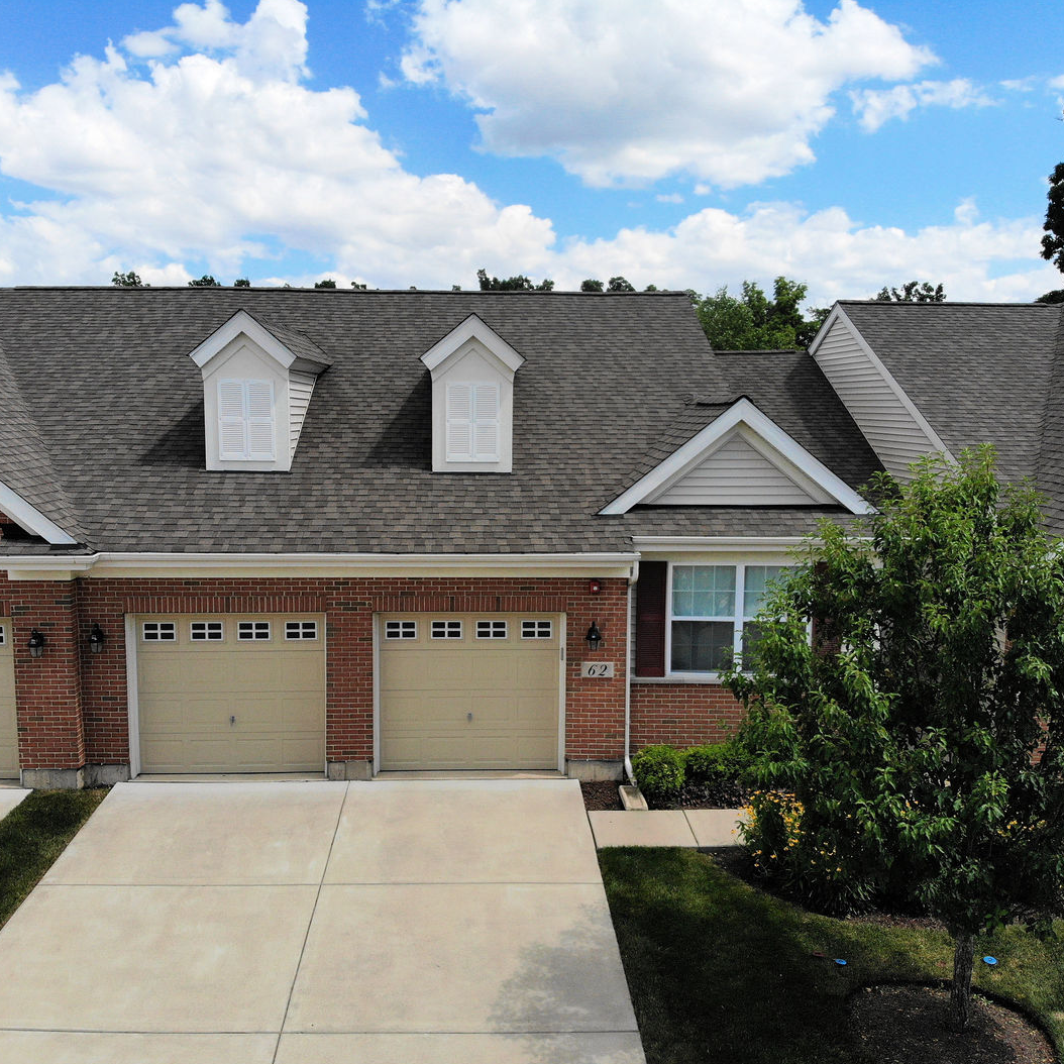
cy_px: 542
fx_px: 1008
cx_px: 504
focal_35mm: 29
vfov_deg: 55.6
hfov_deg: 55.6
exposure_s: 1/2127
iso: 101
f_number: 2.8
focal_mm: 4.5
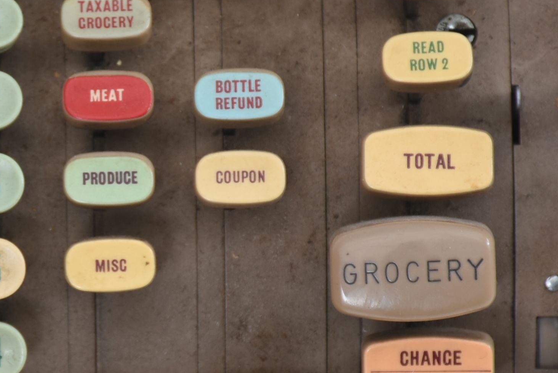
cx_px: 31
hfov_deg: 4.8
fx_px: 6654
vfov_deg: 3.2
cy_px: 219
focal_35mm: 429
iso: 200
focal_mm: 140
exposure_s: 1/160
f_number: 9
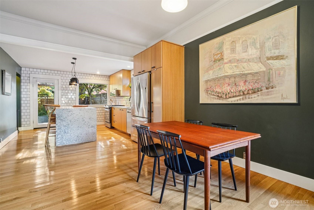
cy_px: 105
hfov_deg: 96.7
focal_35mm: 16
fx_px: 140
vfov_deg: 73.7
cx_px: 157
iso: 1600
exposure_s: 1/10
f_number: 8
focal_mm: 16
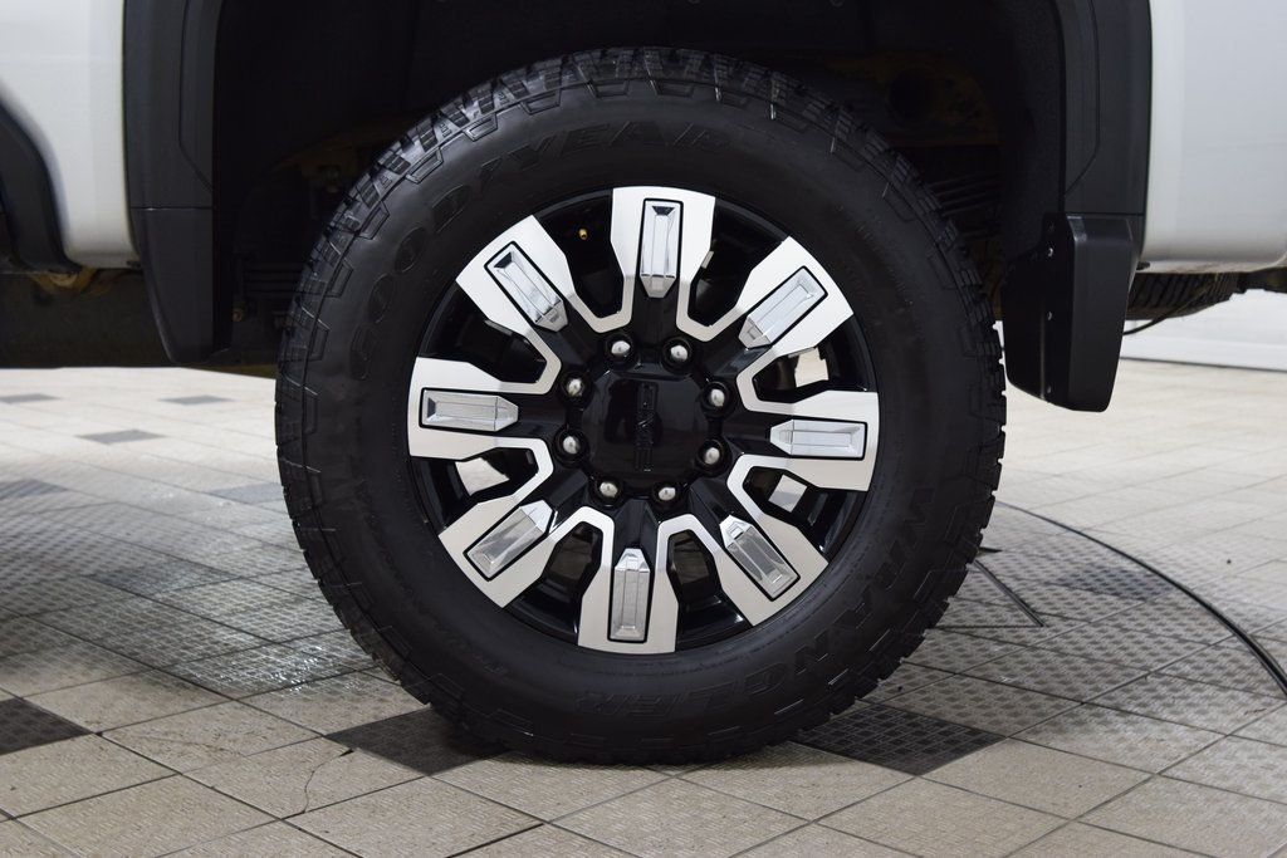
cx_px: 644
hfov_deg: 42.3
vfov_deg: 29.0
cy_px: 429
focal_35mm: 46
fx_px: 1662
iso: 1000
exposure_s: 1/15
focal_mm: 31
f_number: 6.3
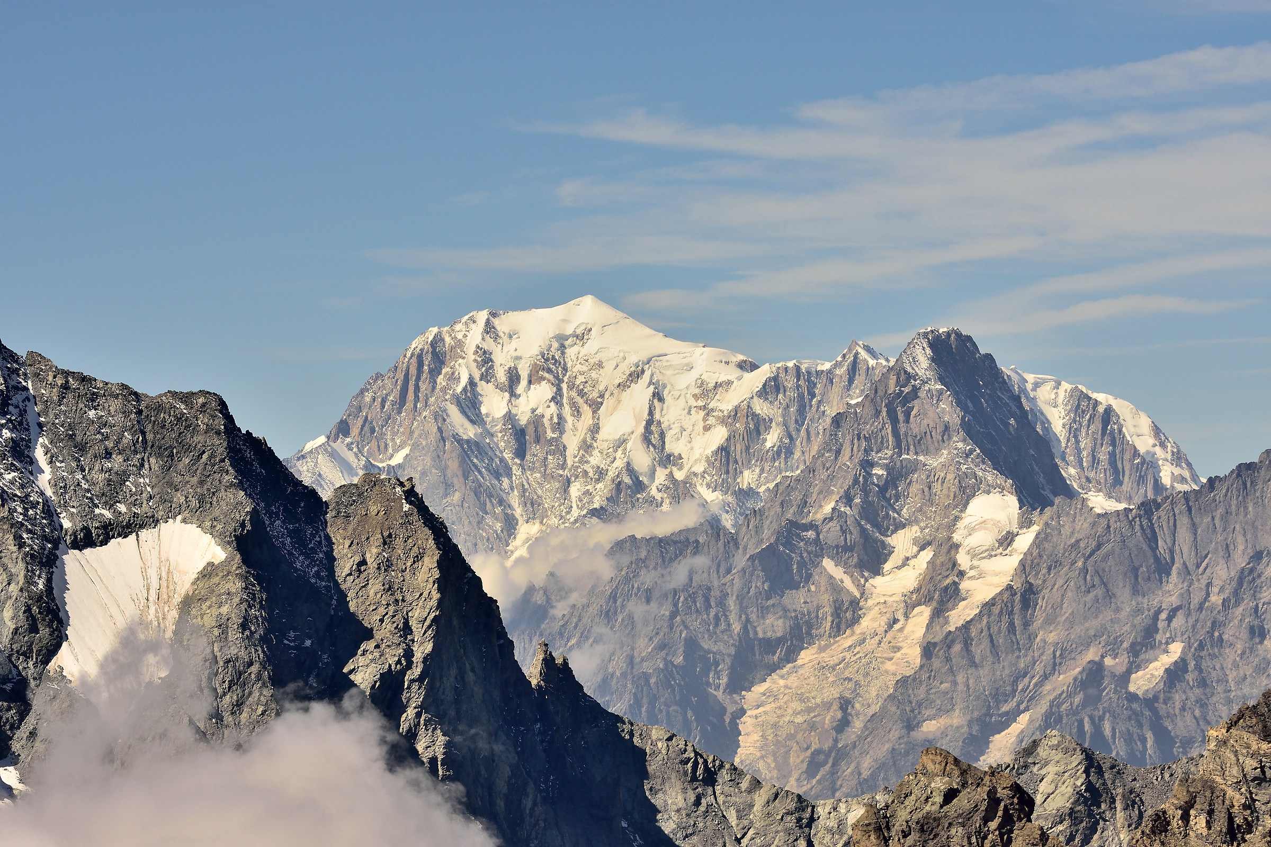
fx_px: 6355
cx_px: 636
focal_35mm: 180
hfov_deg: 11.4
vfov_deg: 7.6
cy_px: 424
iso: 250
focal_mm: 120
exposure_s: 1/1000
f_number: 8
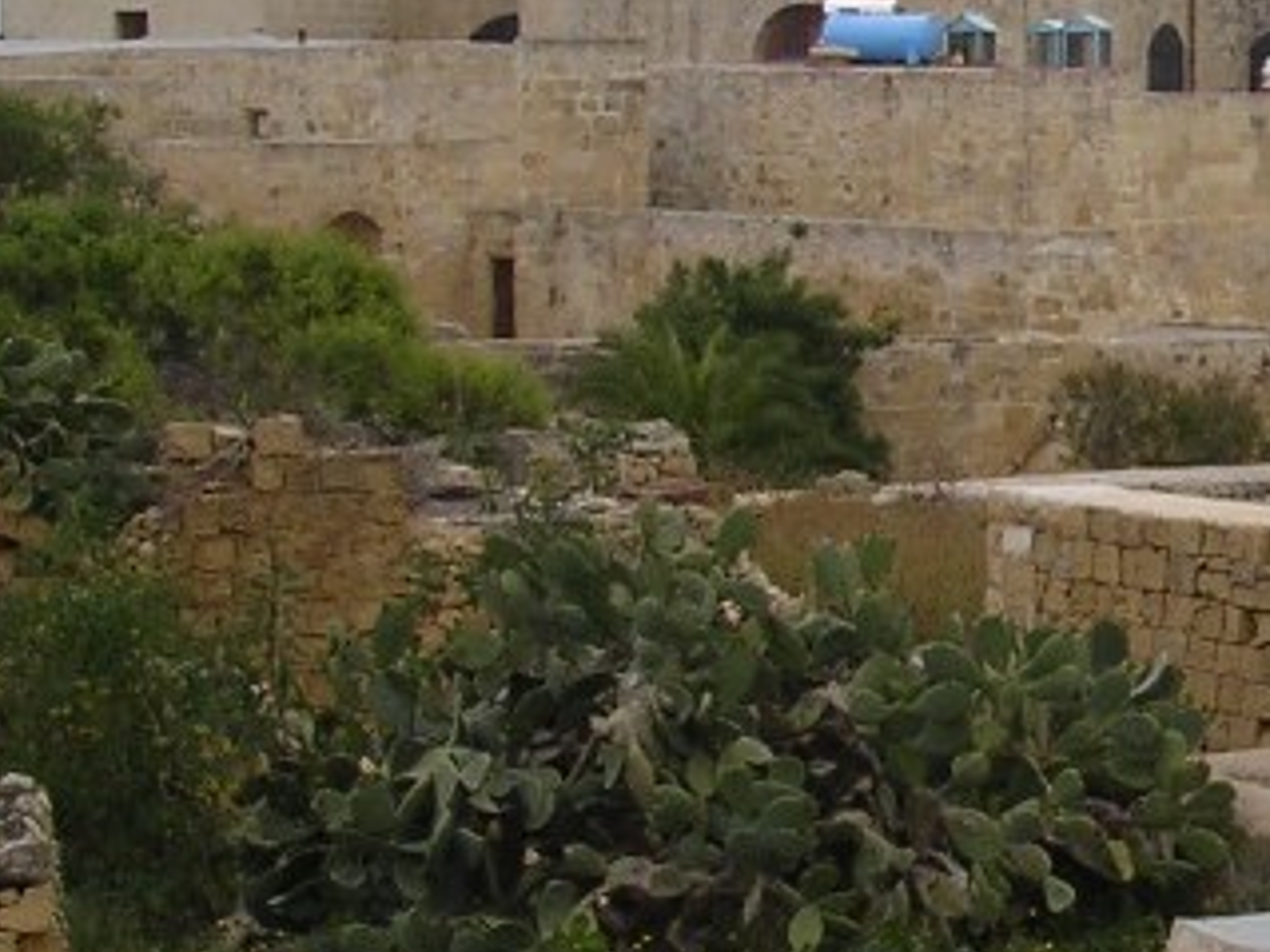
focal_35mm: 138
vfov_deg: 10.7
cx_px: 1600
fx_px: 5061
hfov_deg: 13.8
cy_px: 215
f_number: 5.9
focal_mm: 6.6
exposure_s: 1/141
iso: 100
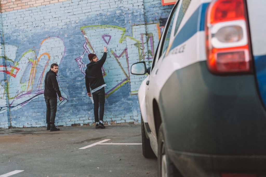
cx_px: 133
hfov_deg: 41.1
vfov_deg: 28.1
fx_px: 355
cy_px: 88
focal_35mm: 48
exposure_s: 1/200
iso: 250
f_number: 3.5
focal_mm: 48
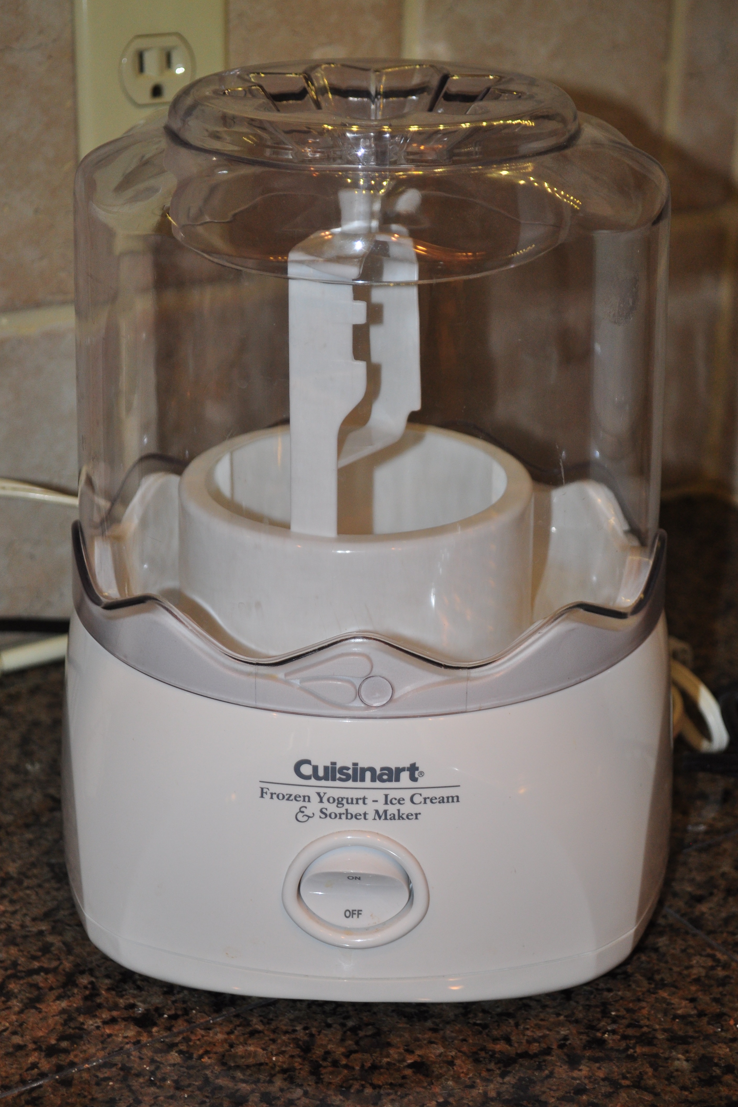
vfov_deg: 30.1
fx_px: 2060
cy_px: 554
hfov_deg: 20.3
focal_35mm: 67
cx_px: 373
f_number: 5.3
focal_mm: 44
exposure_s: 1/60
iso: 500
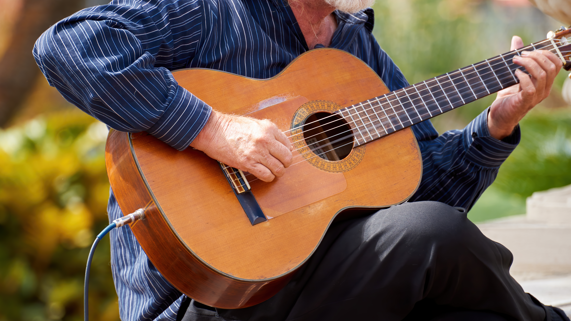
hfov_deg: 6.4
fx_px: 5087
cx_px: 267
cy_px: 197
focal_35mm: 336
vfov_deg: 3.6
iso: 250
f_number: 5.6
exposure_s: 1/400
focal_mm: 300
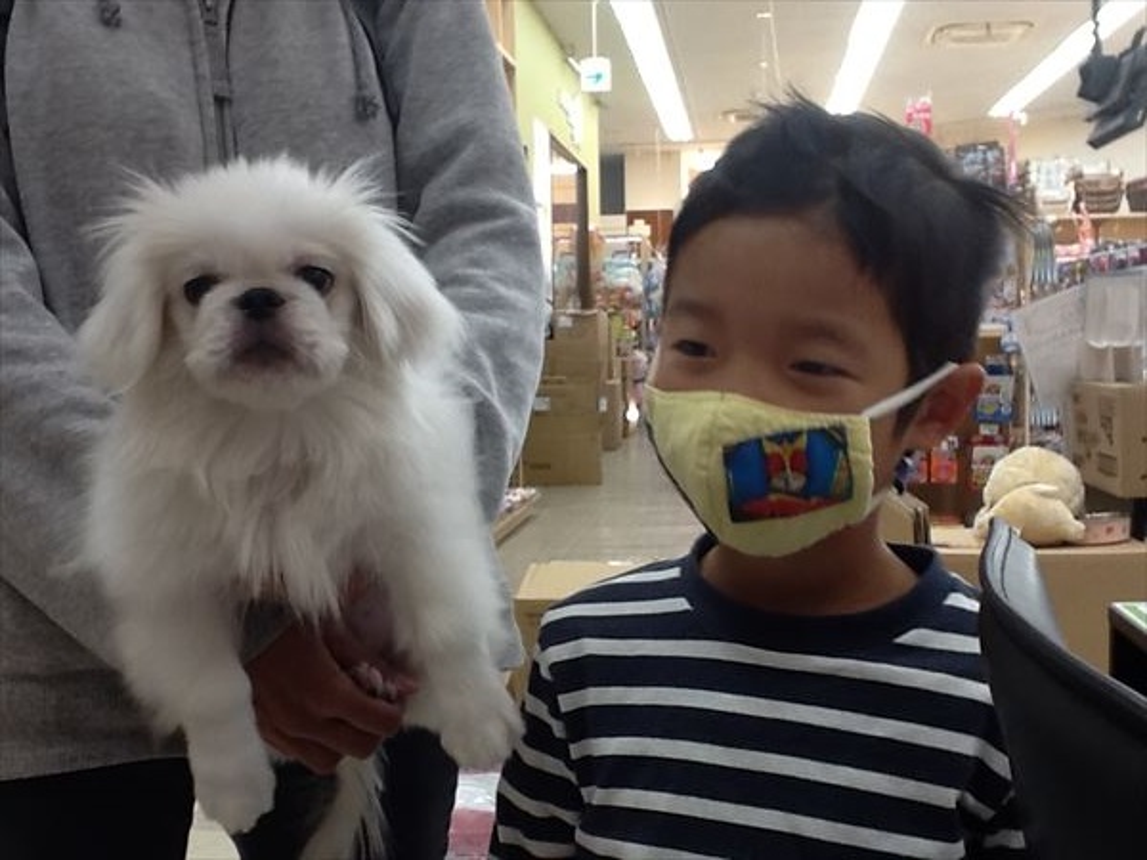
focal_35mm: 44
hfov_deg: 42.9
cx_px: 574
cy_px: 430
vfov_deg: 32.9
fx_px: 1458
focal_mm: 2.03
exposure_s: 1/40
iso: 50
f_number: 2.4
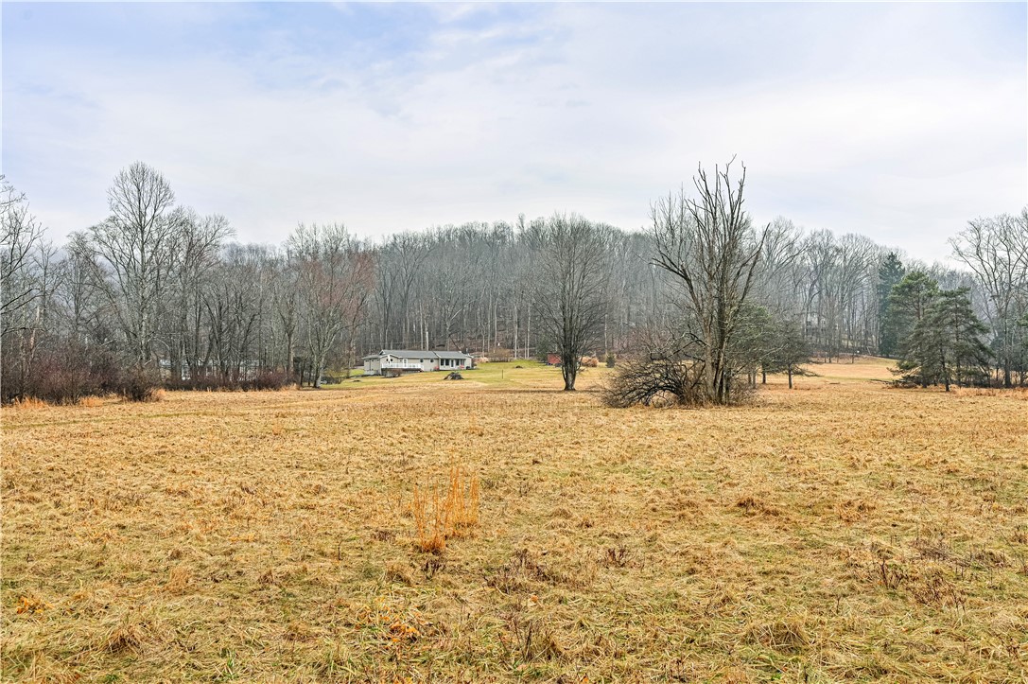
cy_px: 342
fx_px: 856
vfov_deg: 43.5
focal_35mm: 30
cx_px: 514
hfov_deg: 62.0
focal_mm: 30
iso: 100
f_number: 6.3
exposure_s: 1/60
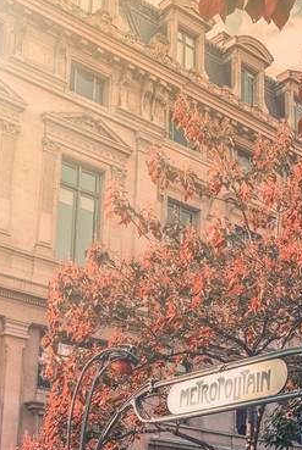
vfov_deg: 29.9
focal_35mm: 65
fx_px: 816
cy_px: 384
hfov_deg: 20.9
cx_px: 202
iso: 64
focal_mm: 32
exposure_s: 1/15
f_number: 11
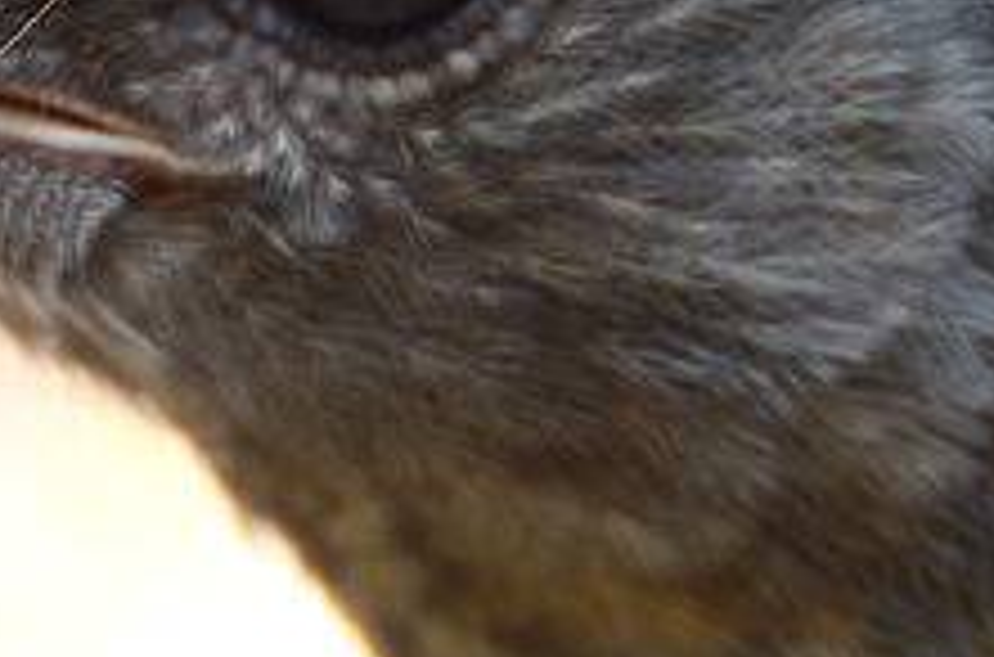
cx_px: 1376
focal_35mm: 2649
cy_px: 992
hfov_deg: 0.8
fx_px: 72933
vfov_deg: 0.5
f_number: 5.6
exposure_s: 1/60
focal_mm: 300
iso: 100
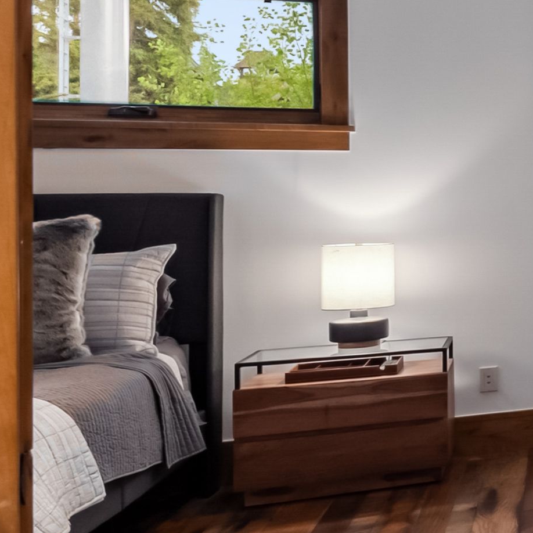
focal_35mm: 55
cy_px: 189
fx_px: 958
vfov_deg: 30.9
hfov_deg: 16.8
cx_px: 1186
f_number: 8
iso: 800
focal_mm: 14
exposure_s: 1/25
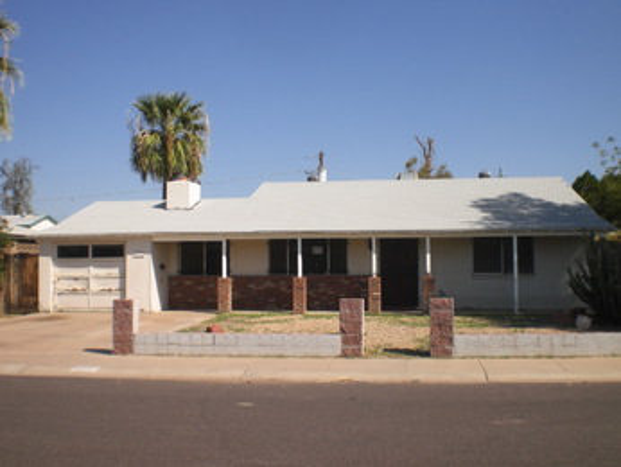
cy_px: 234
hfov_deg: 48.9
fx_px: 682
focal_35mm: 38
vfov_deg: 37.8
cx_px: 310
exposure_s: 1/500
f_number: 4.4
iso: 50
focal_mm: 6.3
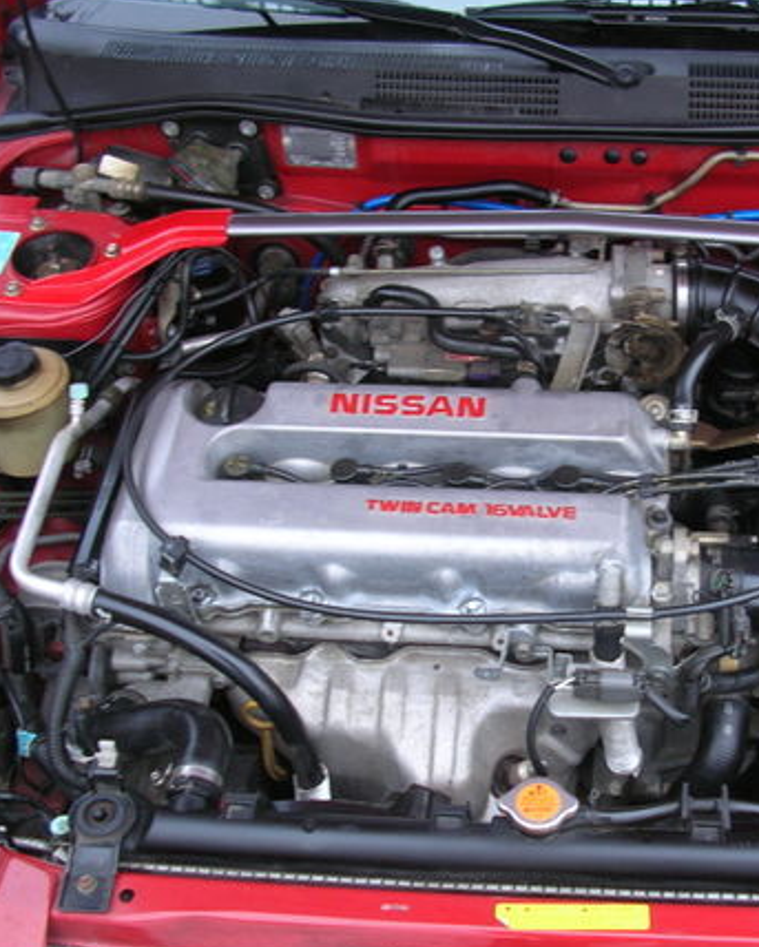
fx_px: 1431
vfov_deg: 36.6
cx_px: 558
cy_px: 517
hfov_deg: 29.3
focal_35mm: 51
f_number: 2.8
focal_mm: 5.8
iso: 50
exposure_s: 1/7.4
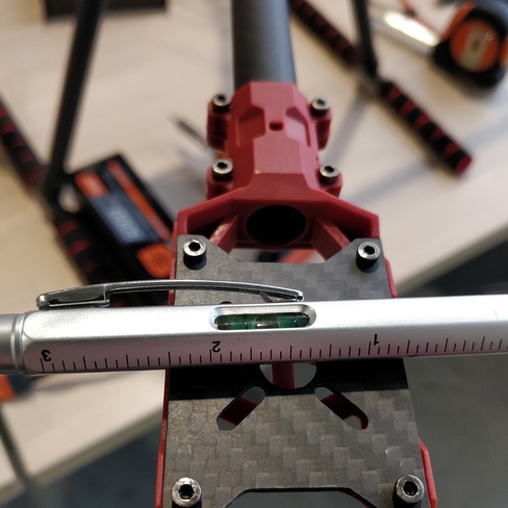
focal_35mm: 29
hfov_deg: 55.6
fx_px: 481
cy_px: 300
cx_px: 252
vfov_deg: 55.3
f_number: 1.7
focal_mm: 4.1
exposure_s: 1/100
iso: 500
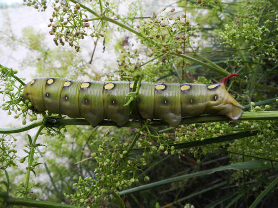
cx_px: 139
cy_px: 104
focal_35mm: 28
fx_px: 225
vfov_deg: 49.7
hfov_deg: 63.5
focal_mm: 6
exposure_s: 1/50
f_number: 8
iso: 100
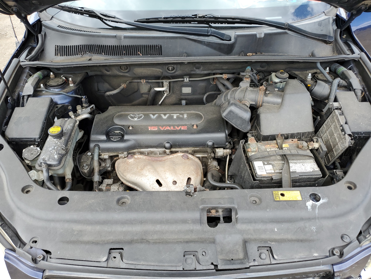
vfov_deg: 53.1
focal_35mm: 26
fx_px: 279
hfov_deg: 67.3
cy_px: 140
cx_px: 186
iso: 50
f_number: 1.5
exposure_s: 1/345
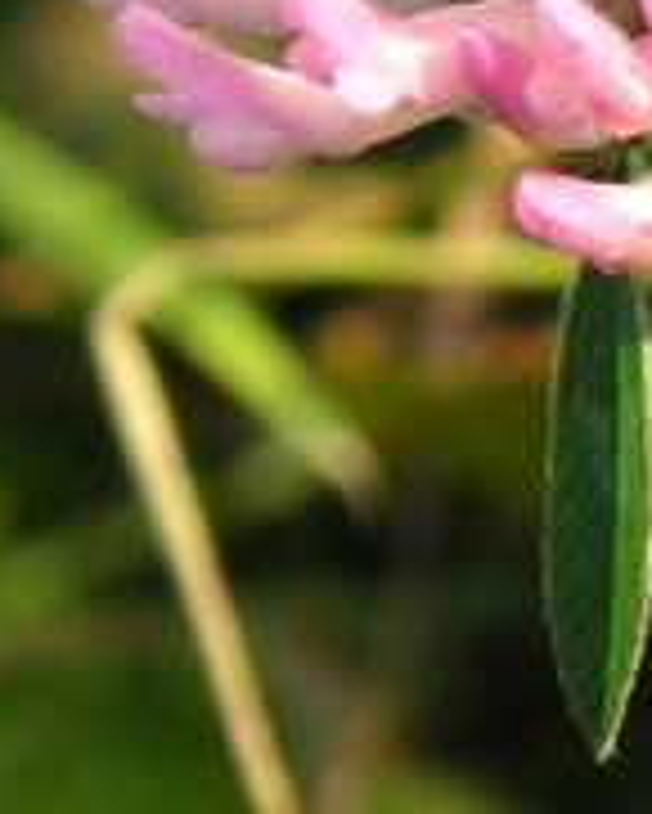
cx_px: 1169
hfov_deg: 4.0
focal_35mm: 380
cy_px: 148
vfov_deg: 5.1
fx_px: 9158
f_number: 4.7
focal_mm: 14.6
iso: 50
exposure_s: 1/90
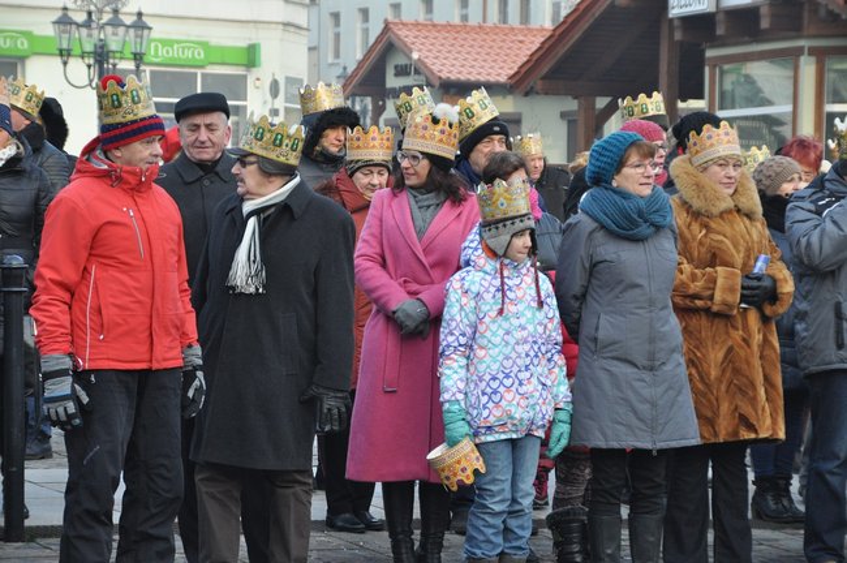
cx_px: 424
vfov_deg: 11.4
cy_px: 282
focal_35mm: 120
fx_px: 2820
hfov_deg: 17.1
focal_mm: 80
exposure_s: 1/500
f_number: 5.3
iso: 800
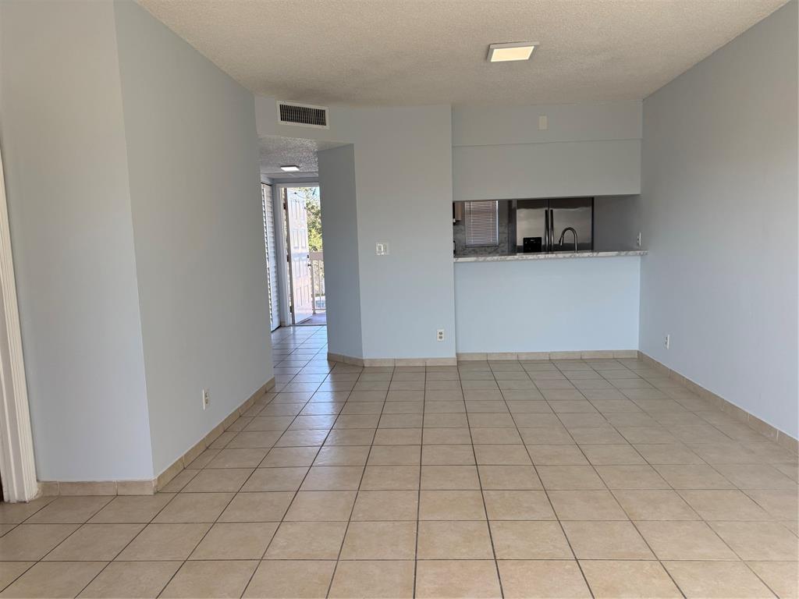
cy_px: 300
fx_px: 554
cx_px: 400
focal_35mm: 24
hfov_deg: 71.6
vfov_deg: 56.8
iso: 100
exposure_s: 1/484
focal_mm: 6.76
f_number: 1.78
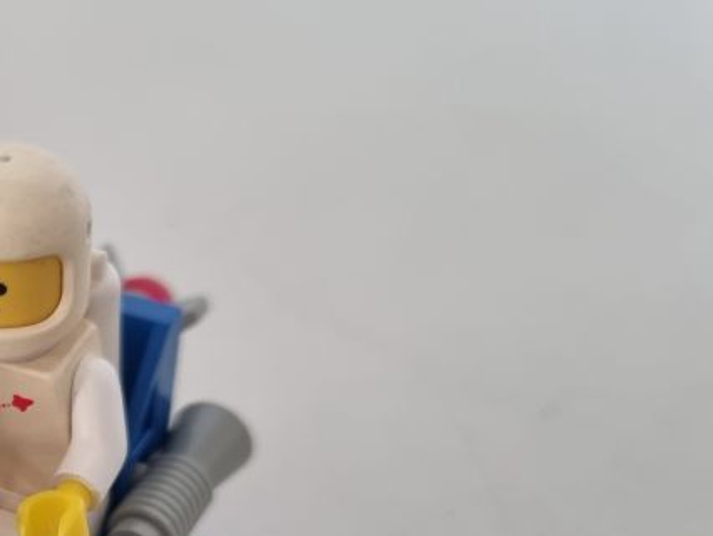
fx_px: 1257
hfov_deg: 28.3
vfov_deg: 22.8
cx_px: -100
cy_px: 571
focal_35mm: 61
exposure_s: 1/50
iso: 200
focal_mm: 5.4
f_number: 1.8
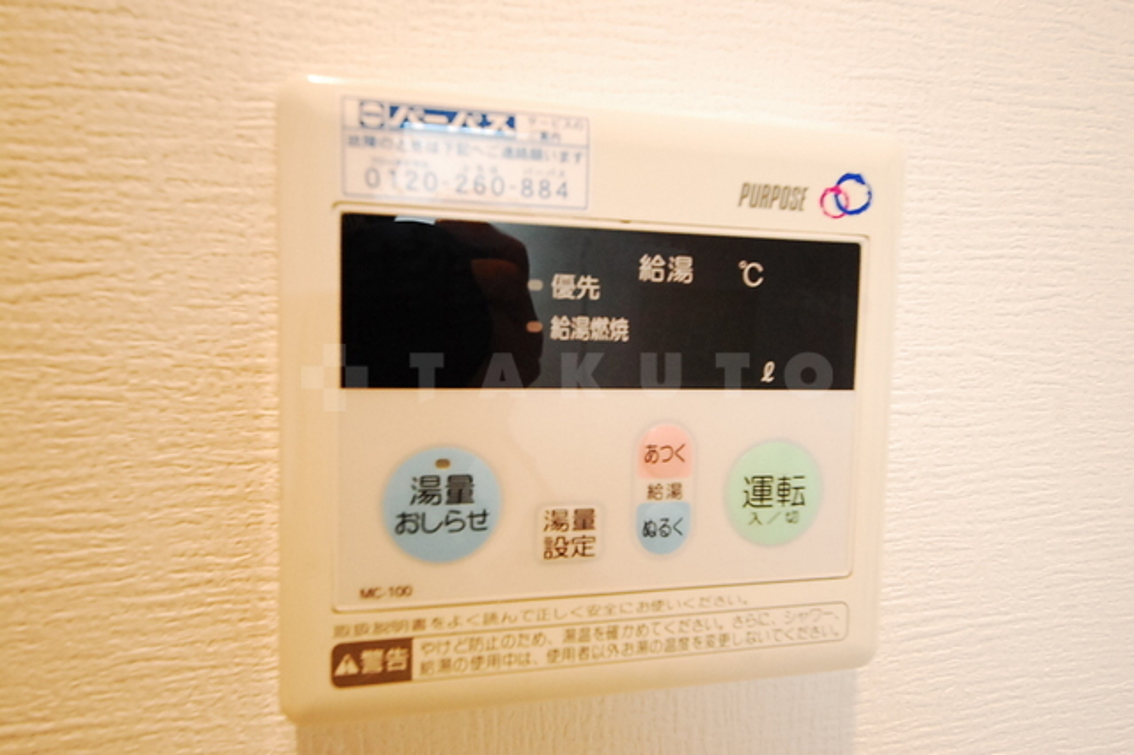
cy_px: 378
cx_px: 567
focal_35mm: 24
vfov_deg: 53.1
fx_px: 756
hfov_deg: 73.8
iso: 1600
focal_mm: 16
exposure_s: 1/20
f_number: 5.6
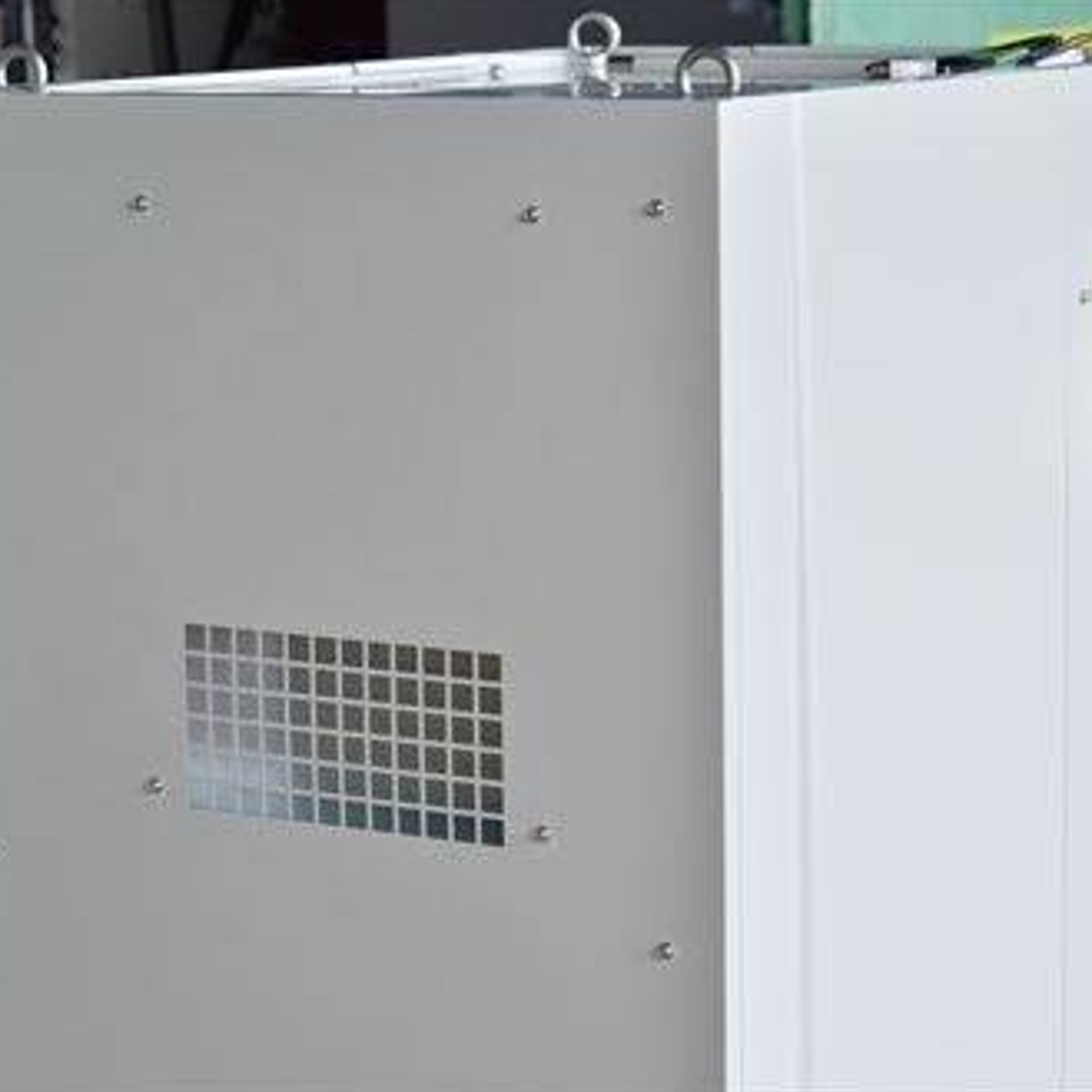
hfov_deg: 16.3
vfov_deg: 16.3
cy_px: 541
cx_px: 362
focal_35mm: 107
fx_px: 3806
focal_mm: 55
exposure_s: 1/200
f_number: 6.3
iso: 1250
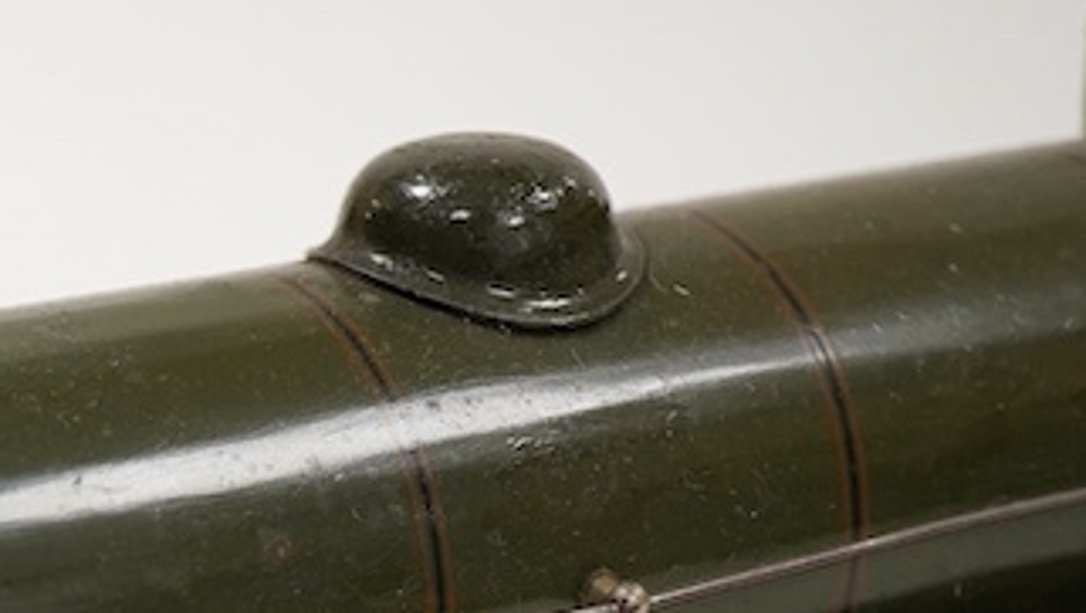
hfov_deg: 15.5
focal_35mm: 132
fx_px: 3803
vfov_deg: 8.9
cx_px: -325
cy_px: 955
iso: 1250
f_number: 7.1
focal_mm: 30
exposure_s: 1/125
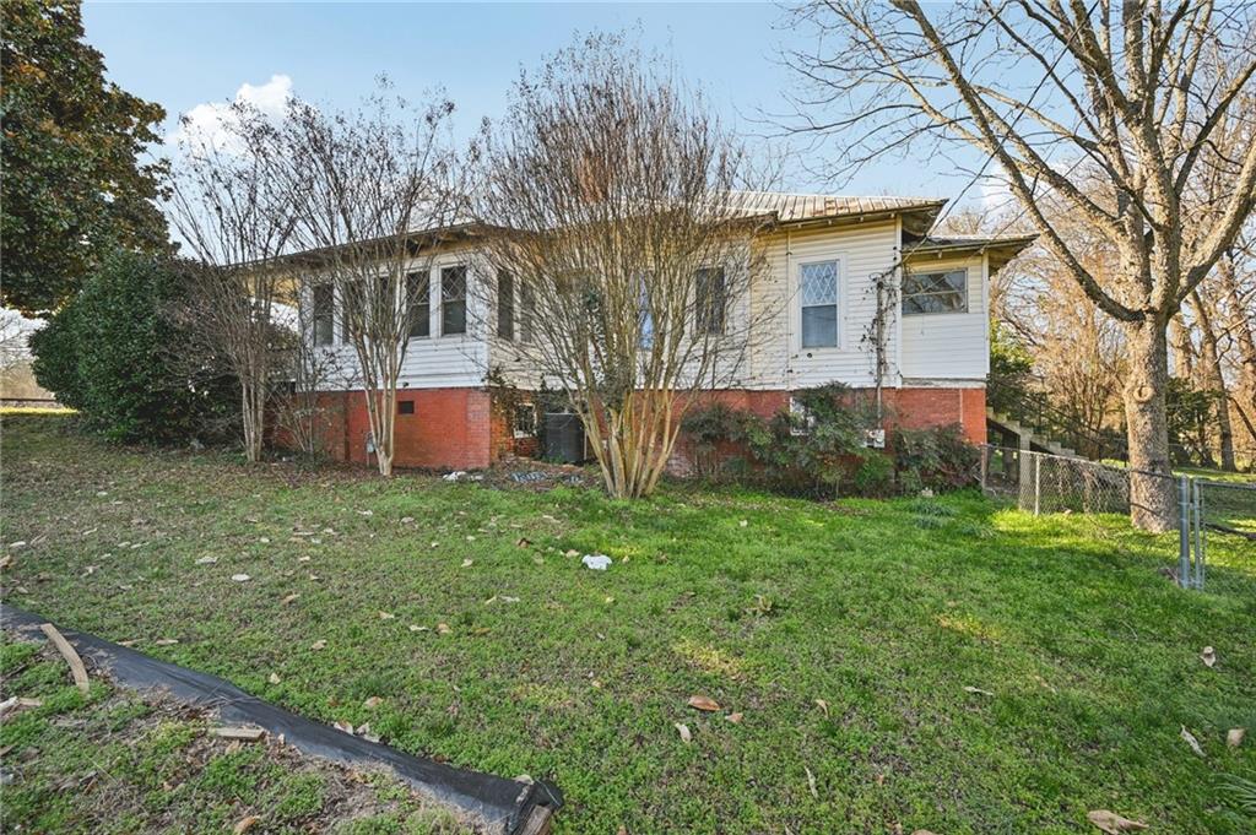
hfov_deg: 104.3
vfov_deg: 81.1
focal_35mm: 14
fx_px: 488
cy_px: 418
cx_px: 628
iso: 100
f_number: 8
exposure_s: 1/40
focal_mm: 14
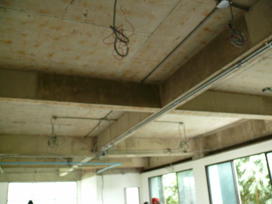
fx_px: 275
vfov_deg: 40.7
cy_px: 102
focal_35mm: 35
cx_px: 136
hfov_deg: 52.6
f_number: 2.8
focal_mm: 7.4
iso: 200
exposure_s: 1/20
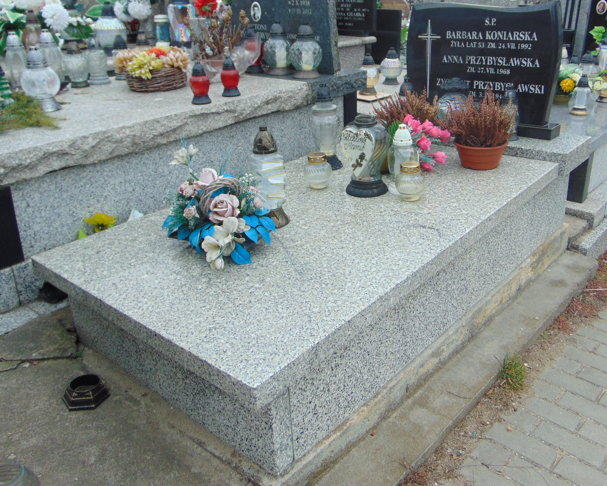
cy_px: 200
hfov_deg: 57.0
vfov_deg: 46.9
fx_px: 557
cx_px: 337
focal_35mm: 31
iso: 80
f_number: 3
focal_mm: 4.5
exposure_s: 1/250
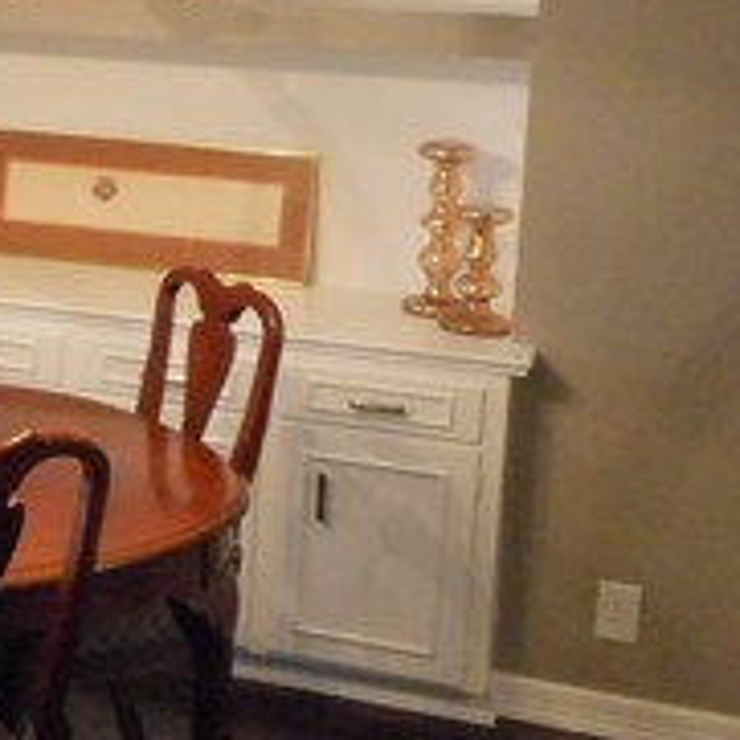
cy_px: 151
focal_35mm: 78
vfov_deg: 21.9
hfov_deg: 19.9
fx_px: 1886
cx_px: -286
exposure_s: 1/20
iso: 400
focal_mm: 4.5
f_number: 3.7
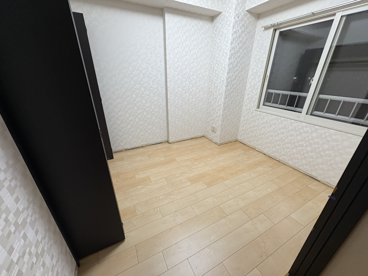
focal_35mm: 14
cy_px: 138
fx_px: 149
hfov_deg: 102.1
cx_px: 184
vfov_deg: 85.7
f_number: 2.2
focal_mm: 2.22
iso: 200
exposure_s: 1/50
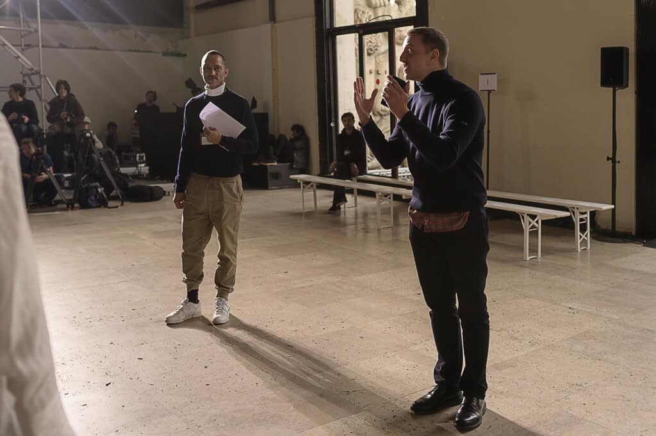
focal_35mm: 35
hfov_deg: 54.5
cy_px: 218
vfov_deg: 37.8
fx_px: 637
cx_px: 328
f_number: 3.5
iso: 250
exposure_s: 1/640
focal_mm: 35
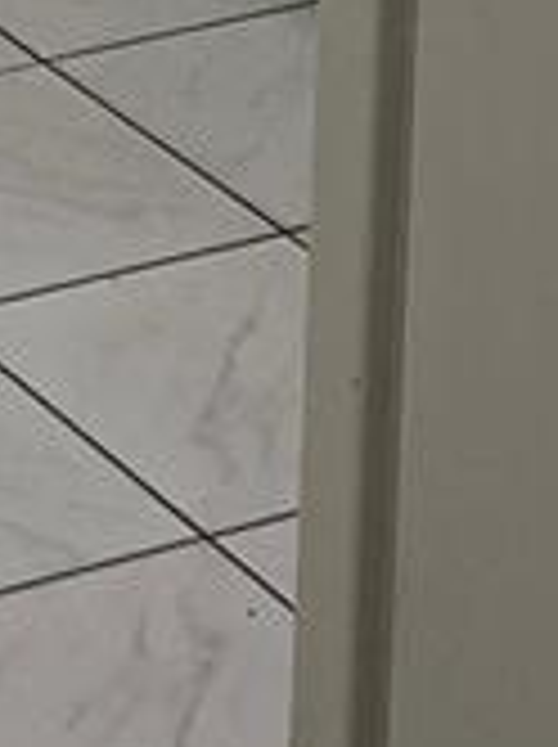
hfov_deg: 7.3
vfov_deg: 8.9
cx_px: -824
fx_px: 4051
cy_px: -1386
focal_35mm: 188
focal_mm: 4.25
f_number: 1.8
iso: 80
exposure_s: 1/120
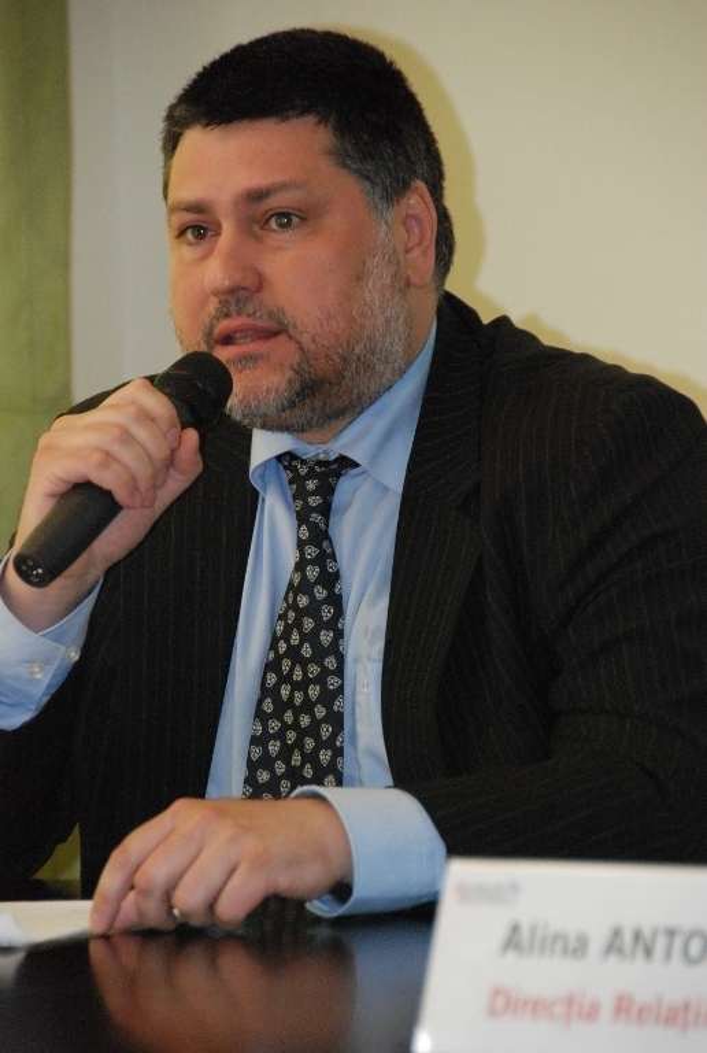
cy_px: 526
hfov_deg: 5.4
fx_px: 7471
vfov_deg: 8.1
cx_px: 354
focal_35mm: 255
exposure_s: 1/60
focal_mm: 170
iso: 1600
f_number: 5.6
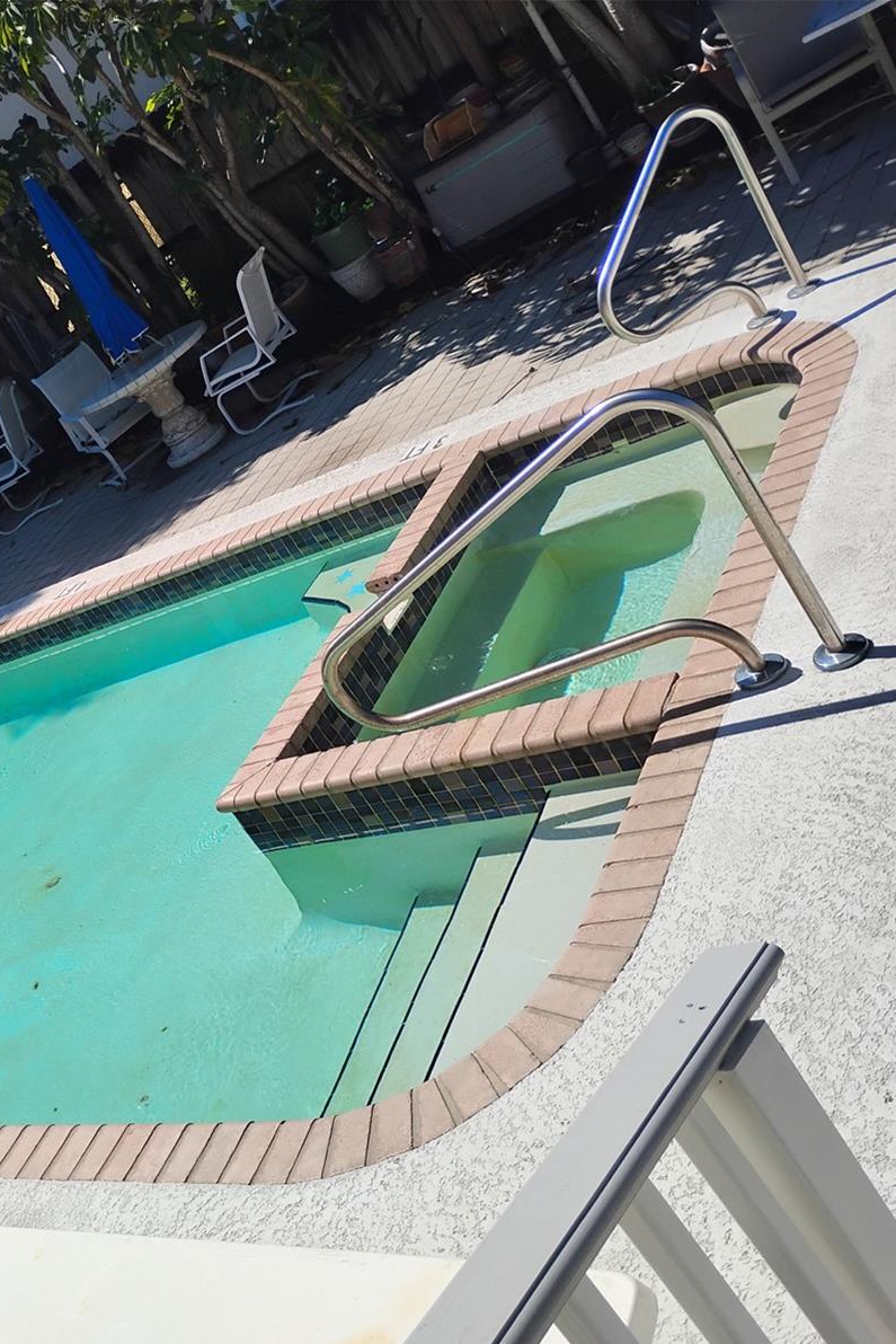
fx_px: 1455
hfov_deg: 33.2
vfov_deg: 49.5
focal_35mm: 39
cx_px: 169
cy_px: 675
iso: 100
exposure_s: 1/1318
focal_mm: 4.26
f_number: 1.8
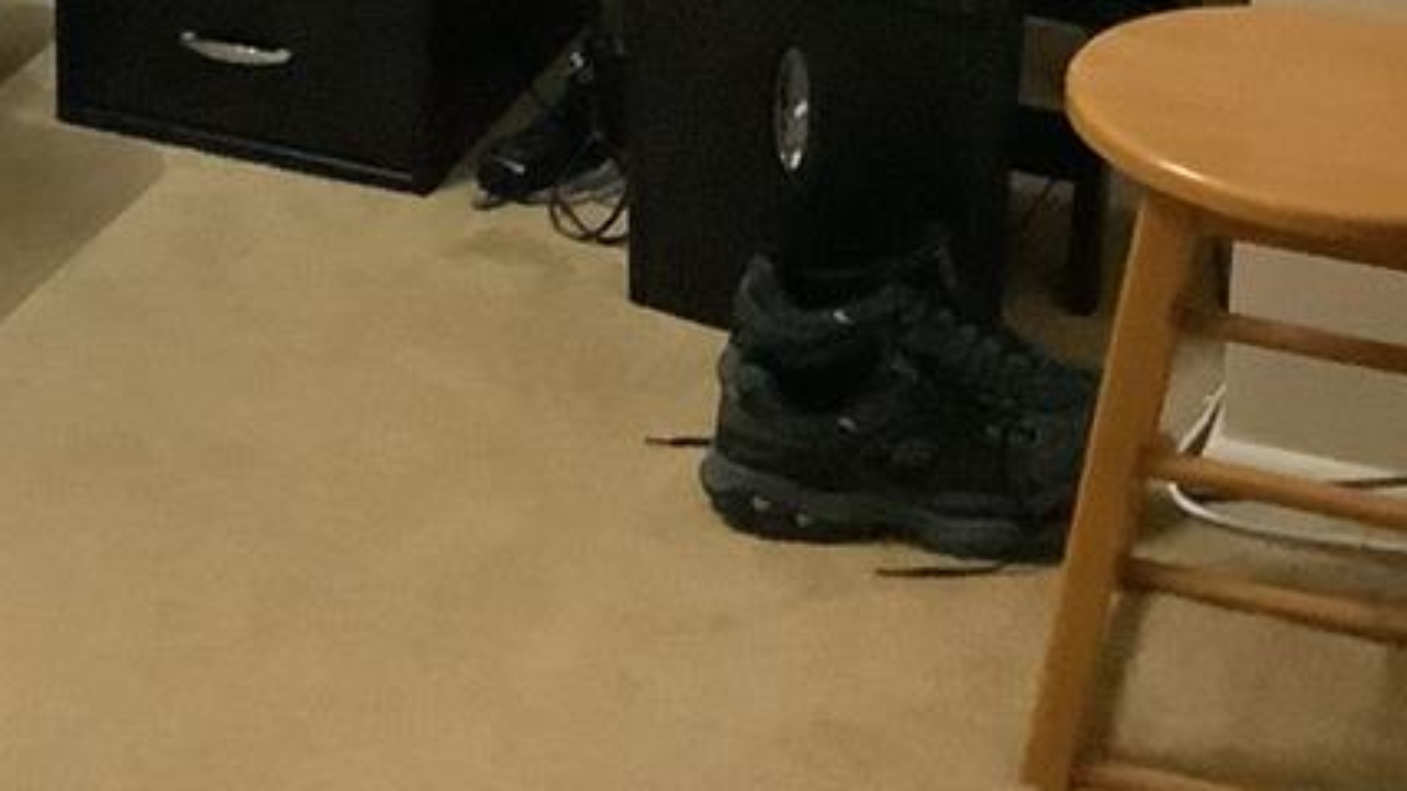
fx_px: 3544
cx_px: -56
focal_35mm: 95
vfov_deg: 11.9
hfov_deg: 21.5
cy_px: -580
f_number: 2.4
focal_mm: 3.3
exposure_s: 1/25
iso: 400
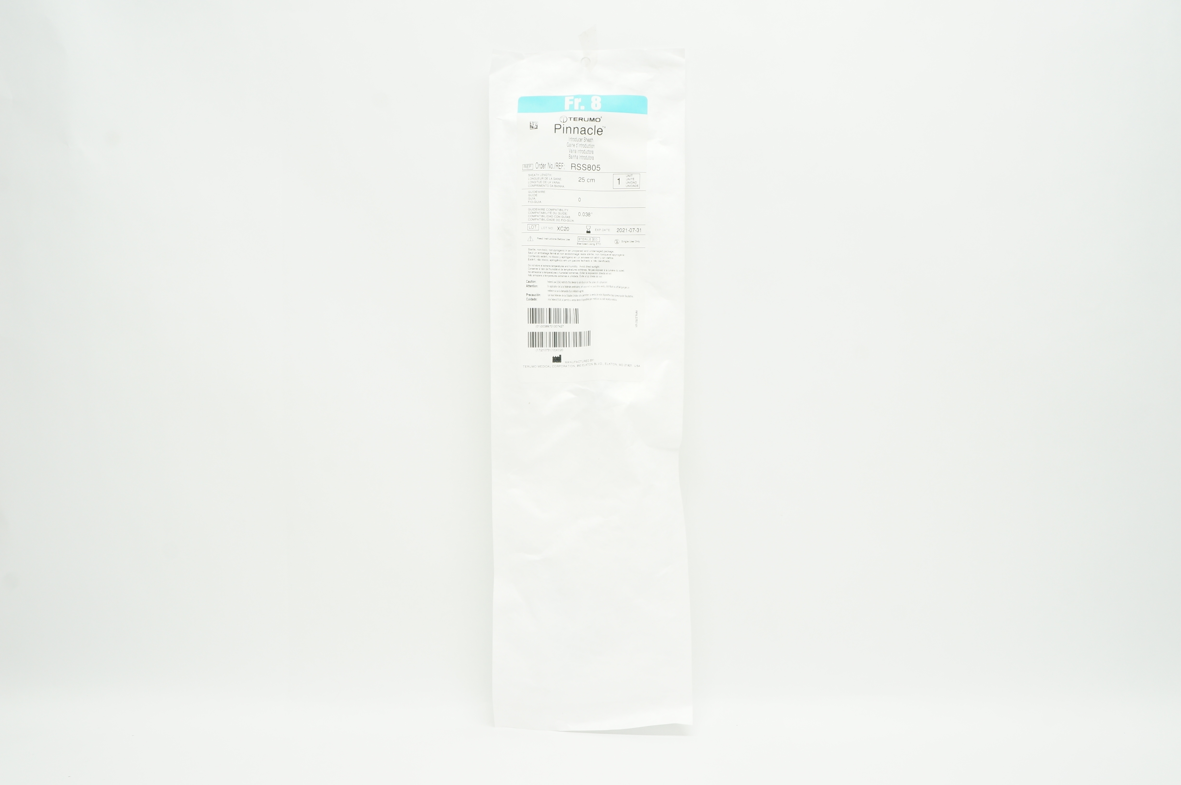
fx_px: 1032
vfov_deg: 41.6
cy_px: 392
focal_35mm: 32
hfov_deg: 59.5
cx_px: 590
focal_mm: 21
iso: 400
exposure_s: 1/15
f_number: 11
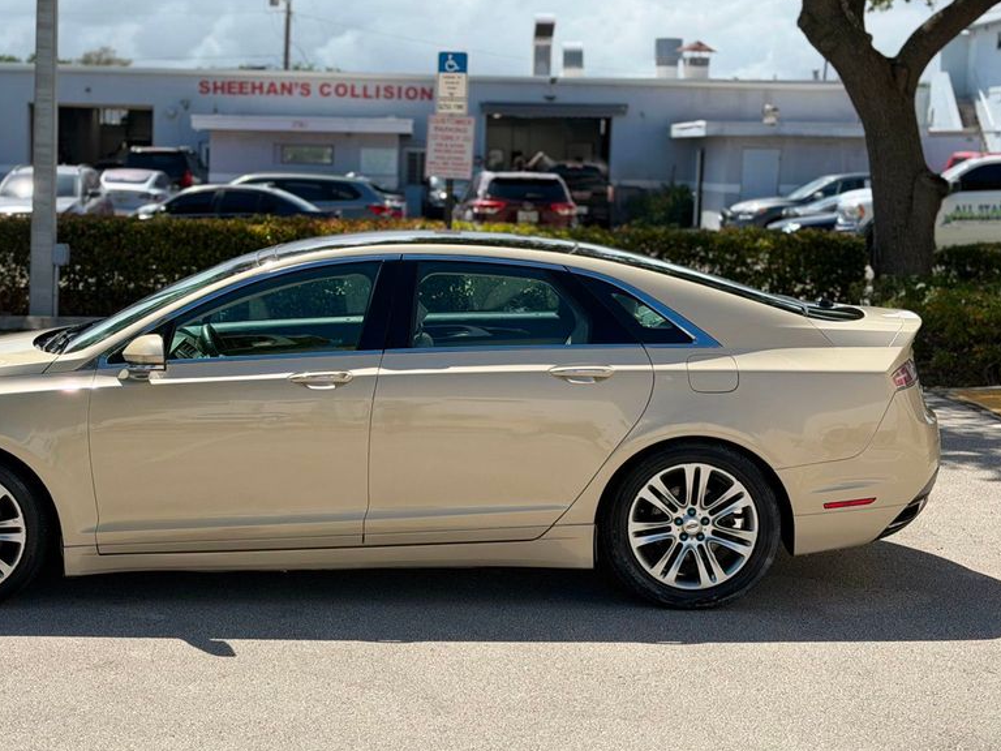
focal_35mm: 64
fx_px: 1851
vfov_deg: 22.9
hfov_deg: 30.1
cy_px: 390
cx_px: 364
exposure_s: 1/5208
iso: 64
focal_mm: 6.76
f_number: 1.78
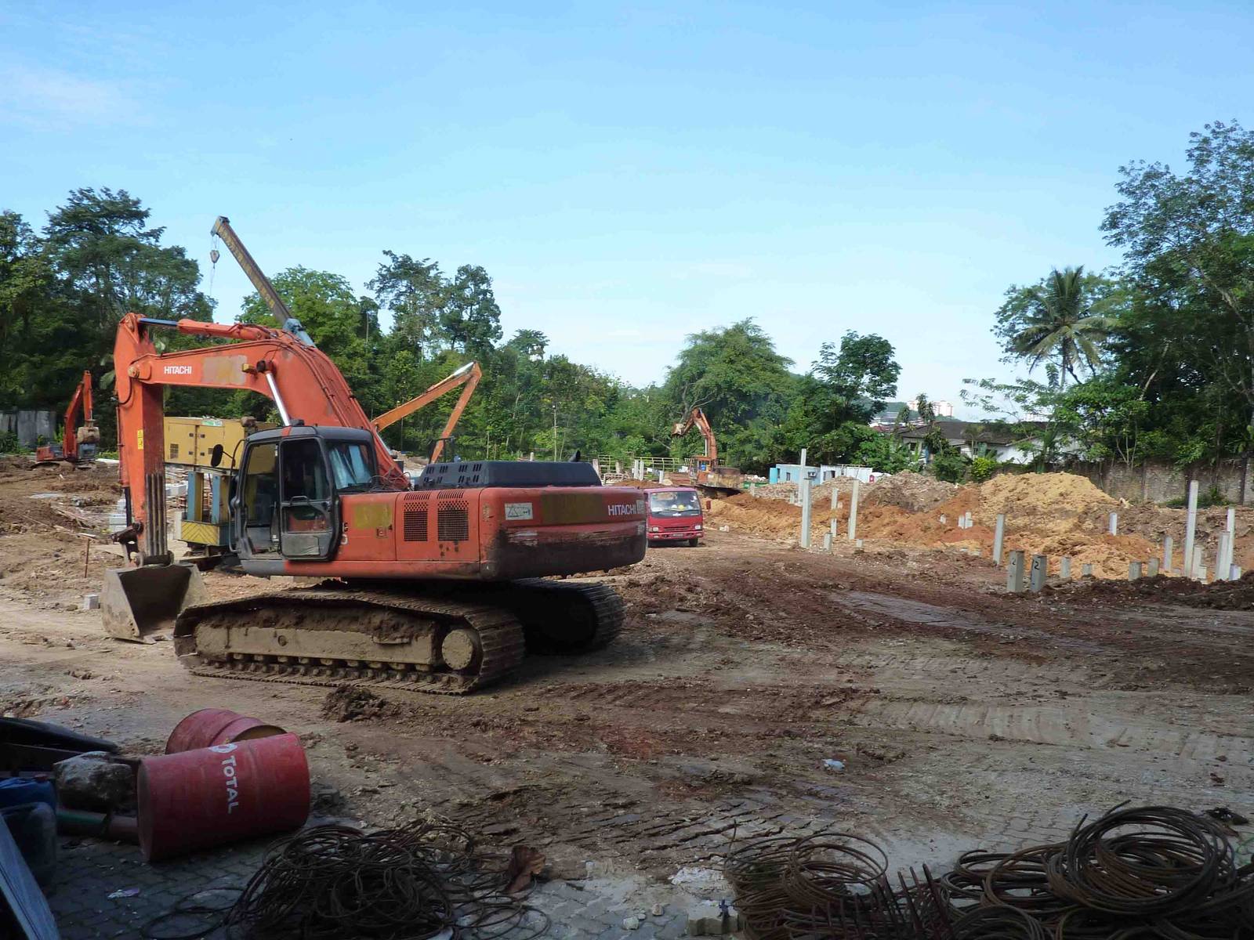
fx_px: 906
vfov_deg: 54.9
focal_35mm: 25
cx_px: 627
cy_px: 470
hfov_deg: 69.4
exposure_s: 1/320
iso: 125
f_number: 4
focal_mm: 4.1
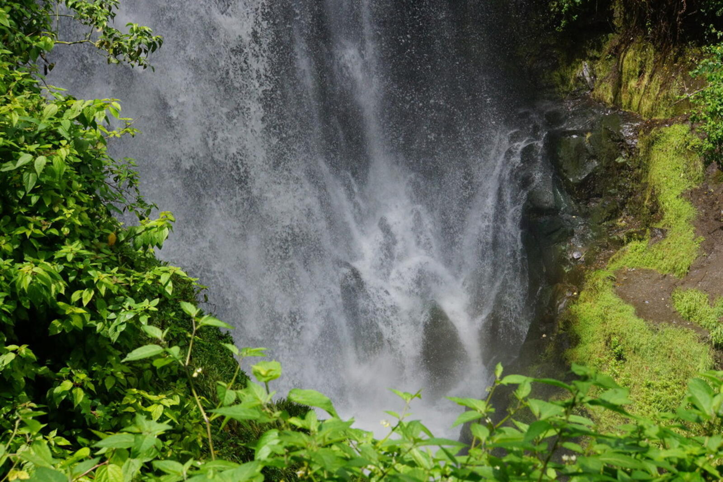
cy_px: 241
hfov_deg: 28.8
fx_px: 1406
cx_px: 362
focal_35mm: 70
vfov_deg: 19.5
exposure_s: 1/1000
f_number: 9
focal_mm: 46.8
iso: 800
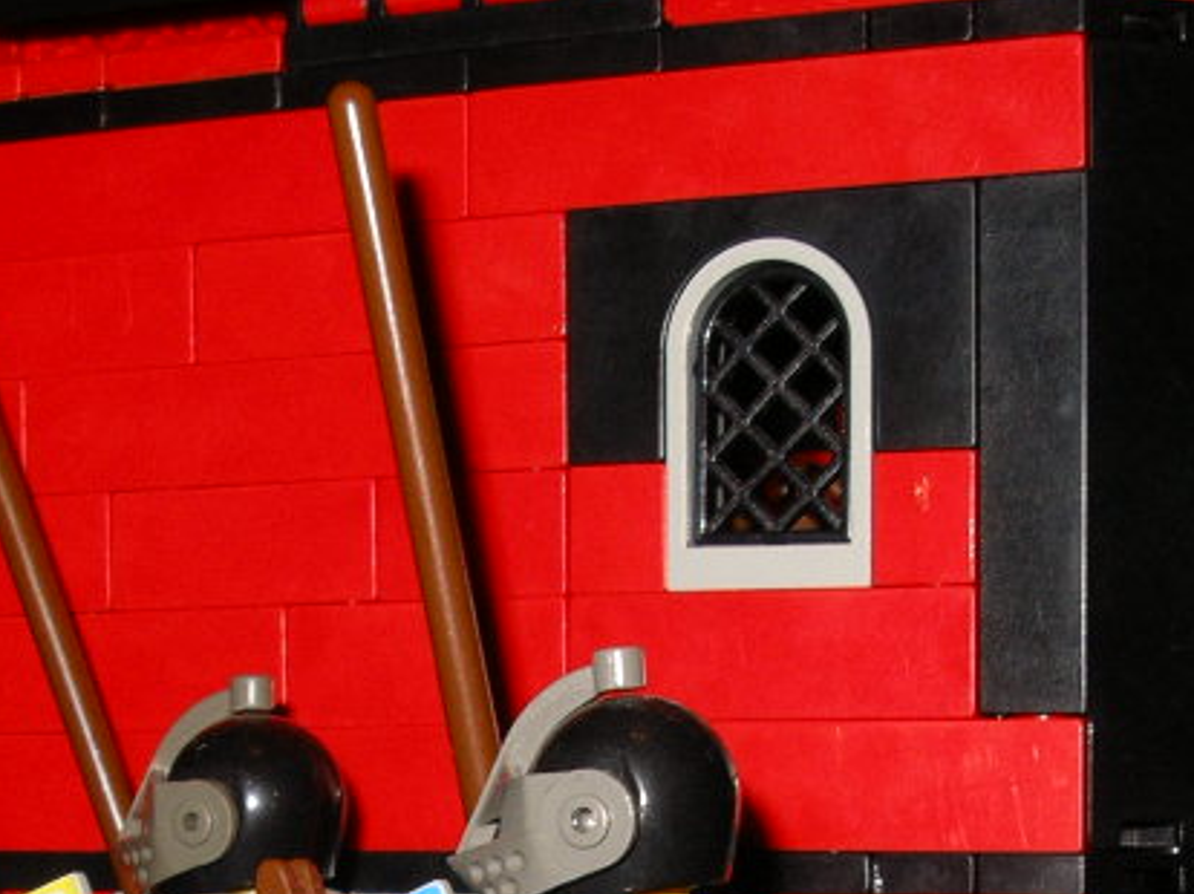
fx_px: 3240
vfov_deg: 15.1
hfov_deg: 20.9
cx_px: 525
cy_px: 1096
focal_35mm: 94
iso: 50
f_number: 4.1
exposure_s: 1/60
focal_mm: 5.8
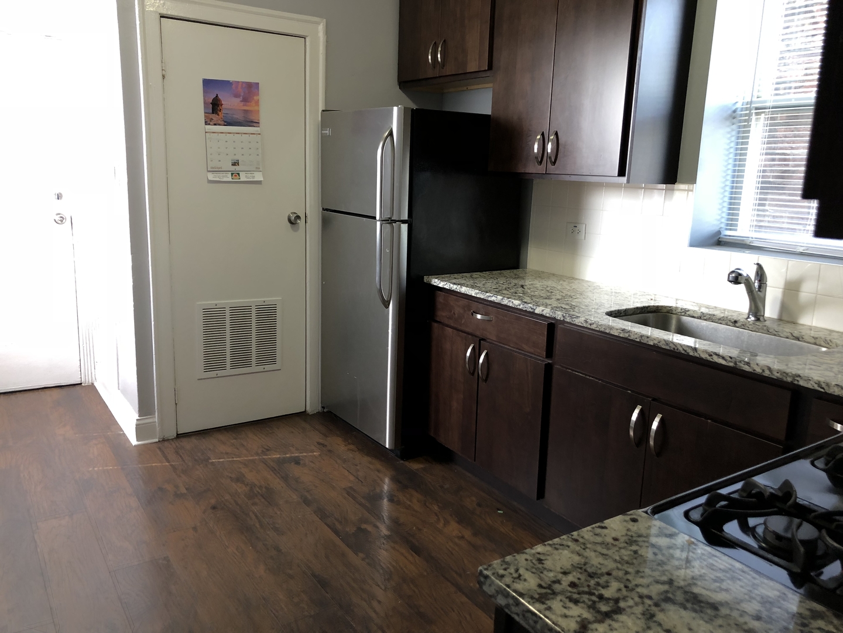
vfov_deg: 49.7
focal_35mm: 28
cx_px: 422
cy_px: 316
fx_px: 682
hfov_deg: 63.4
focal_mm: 4
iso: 50
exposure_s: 1/15
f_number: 1.8
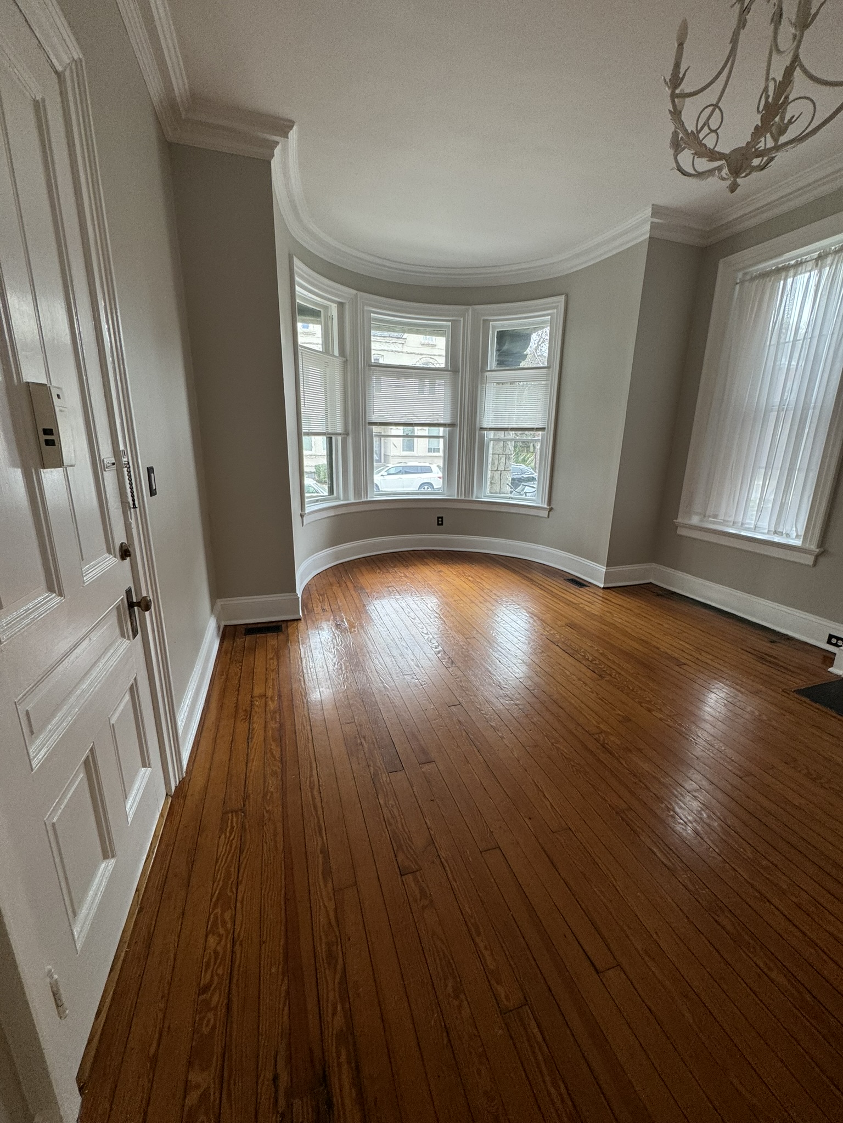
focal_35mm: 14
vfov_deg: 102.1
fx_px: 455
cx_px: 422
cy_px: 562
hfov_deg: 85.7
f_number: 2.2
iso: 80
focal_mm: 2.22
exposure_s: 1/120
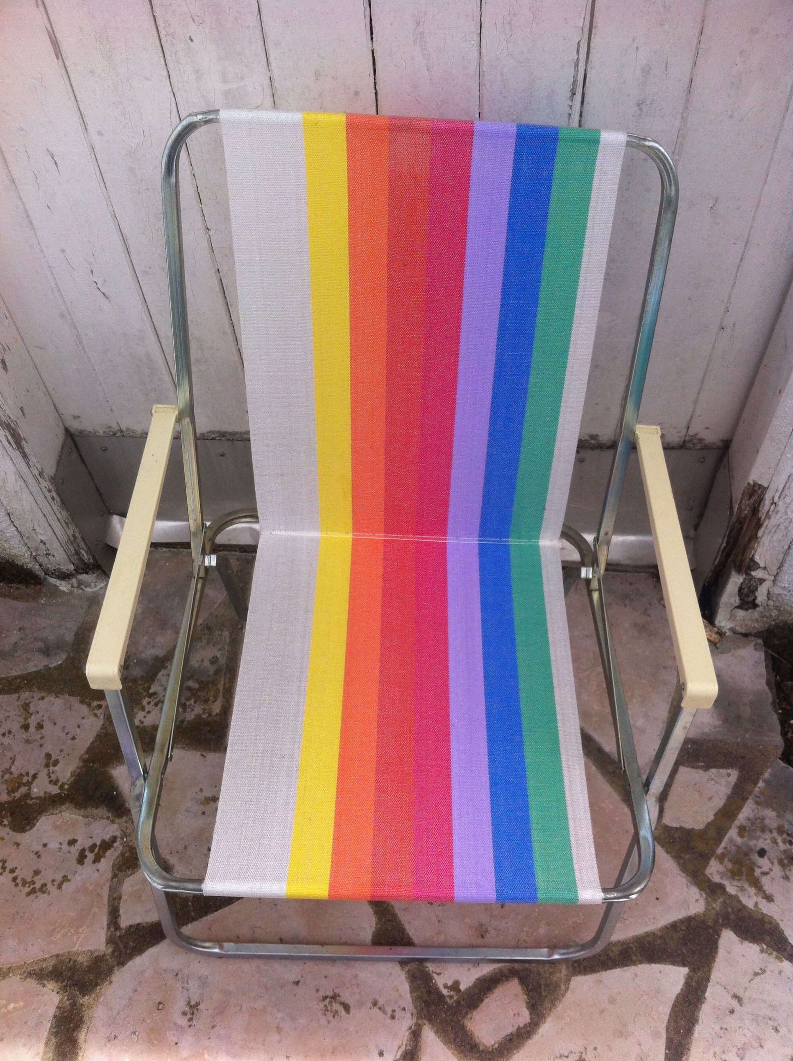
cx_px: 396
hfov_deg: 40.6
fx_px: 1072
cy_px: 530
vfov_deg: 52.7
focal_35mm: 35
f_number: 2.8
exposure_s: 1/1005
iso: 80
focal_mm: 3.85
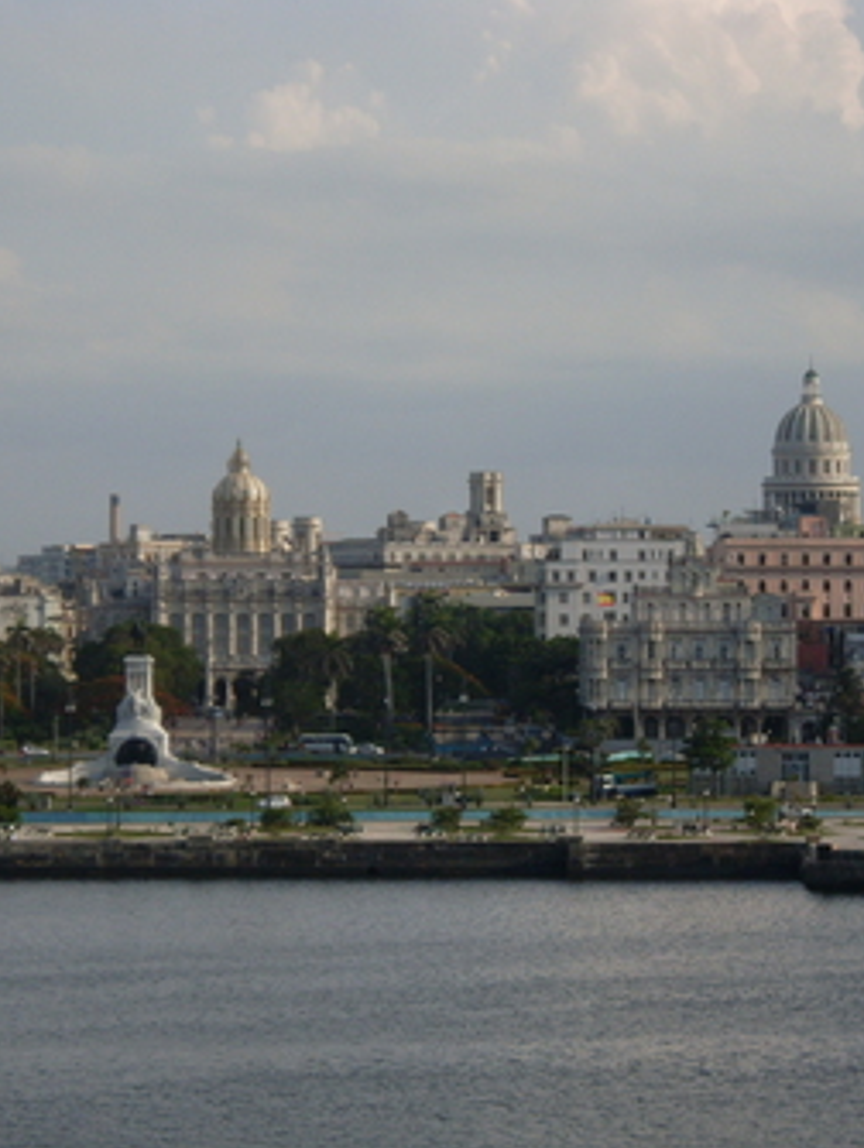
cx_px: 446
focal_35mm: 153
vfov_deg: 12.9
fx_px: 5082
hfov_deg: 9.7
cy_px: 572
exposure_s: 1/500
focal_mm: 18.9
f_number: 5.6
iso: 80
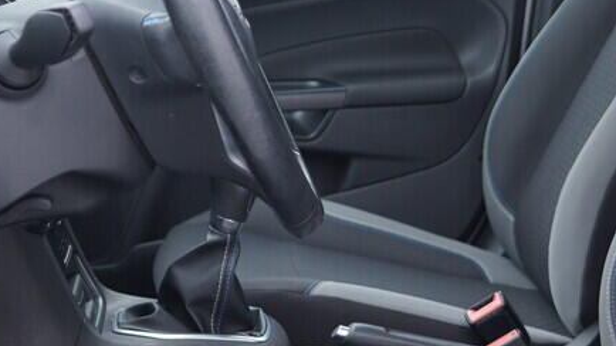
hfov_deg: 23.8
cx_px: 413
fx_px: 1454
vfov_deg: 13.6
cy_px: 174
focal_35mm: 89
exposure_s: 1/40
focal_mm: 24
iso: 160
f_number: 2.8
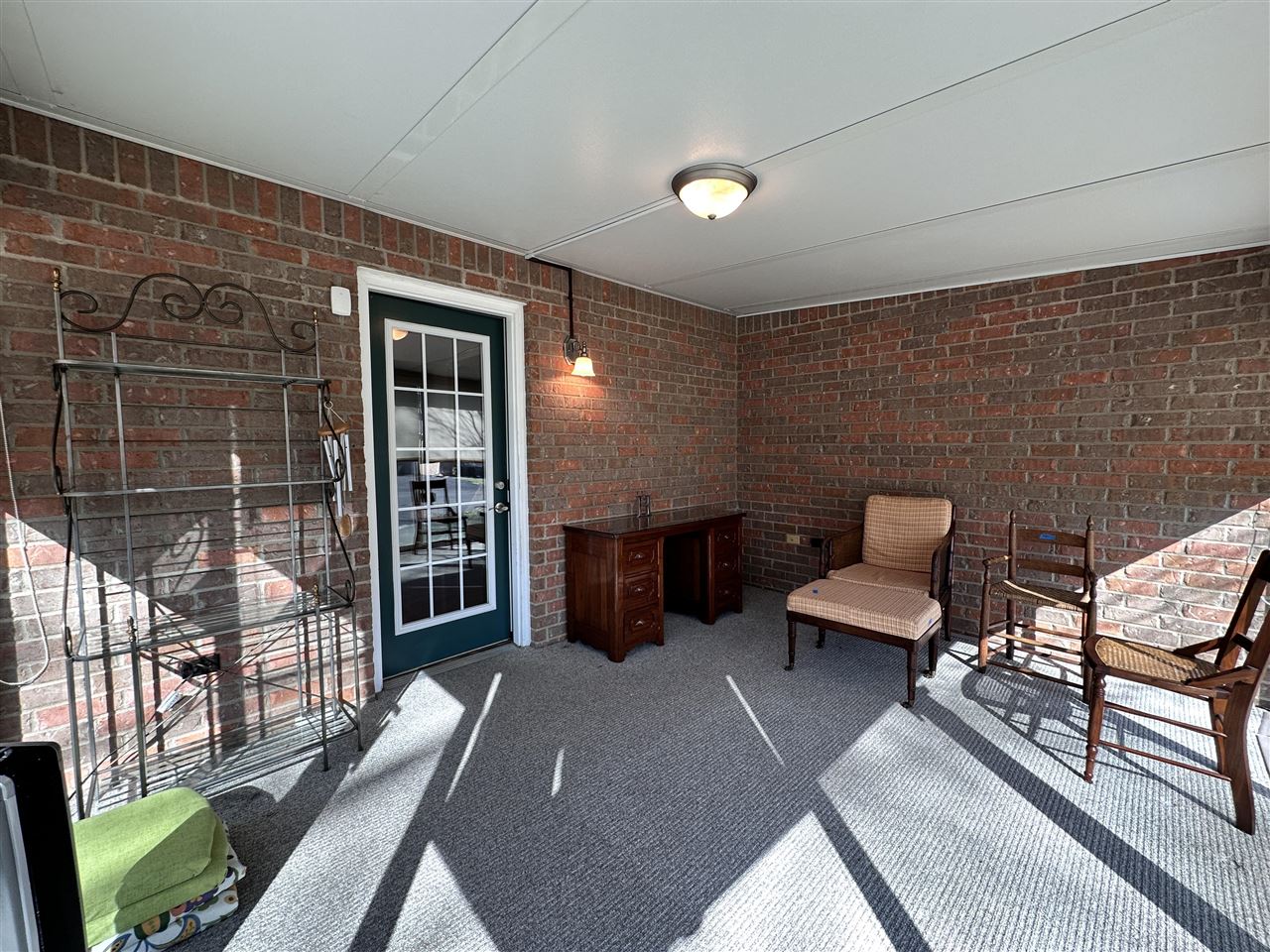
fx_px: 514
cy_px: 476
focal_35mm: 14
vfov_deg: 85.7
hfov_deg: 102.1
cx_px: 635
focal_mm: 2.22
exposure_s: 1/99
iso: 64
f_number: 2.2
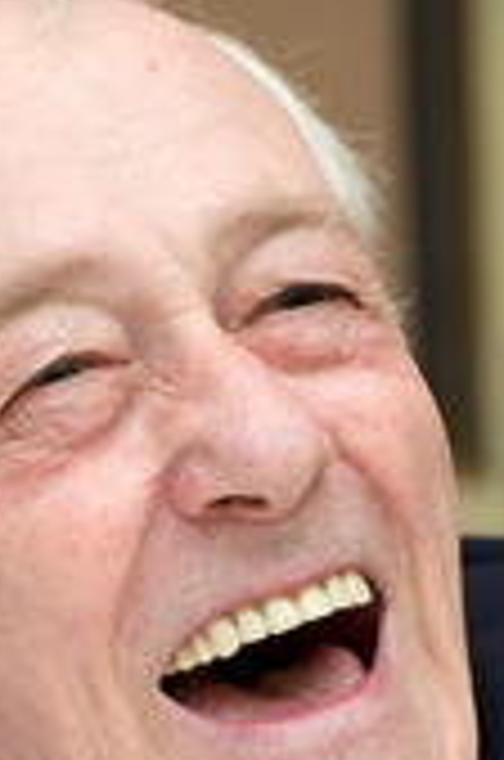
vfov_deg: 7.1
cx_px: 164
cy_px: 720
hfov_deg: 4.8
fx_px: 6072
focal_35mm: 288
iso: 400
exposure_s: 1/60
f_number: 7.1
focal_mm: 122
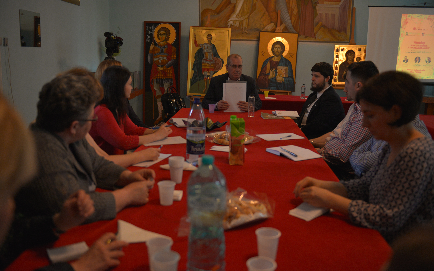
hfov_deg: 54.0
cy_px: 133
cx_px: 218
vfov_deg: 35.3
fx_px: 426
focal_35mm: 36
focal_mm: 35
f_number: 2.8
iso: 1000
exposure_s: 1/320
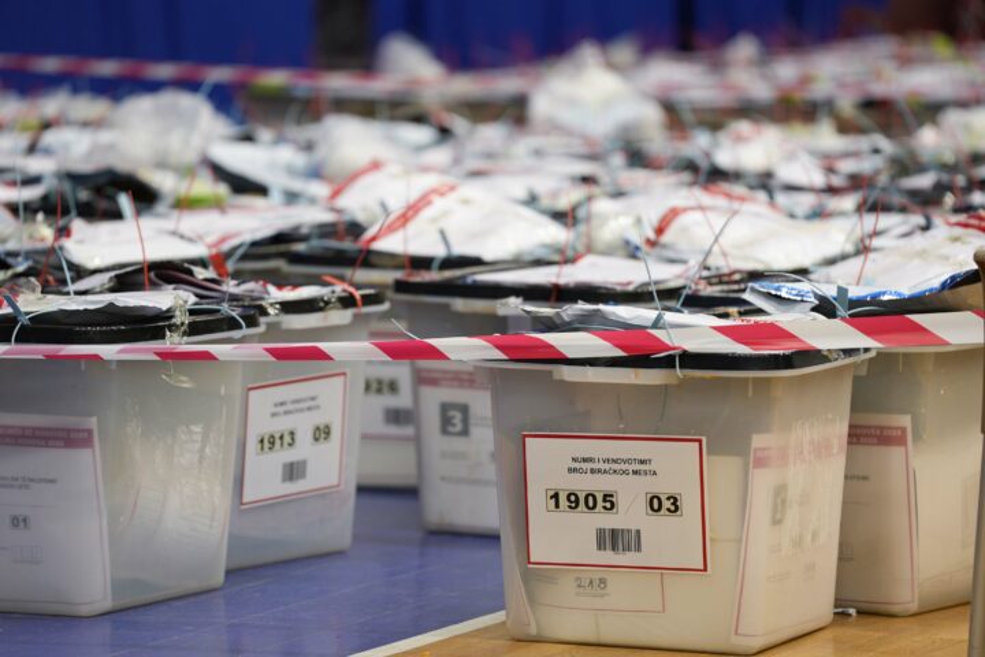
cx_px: 492
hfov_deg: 10.3
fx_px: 5472
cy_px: 328
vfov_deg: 6.9
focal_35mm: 200
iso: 320
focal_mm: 200
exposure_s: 1/80
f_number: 2.8
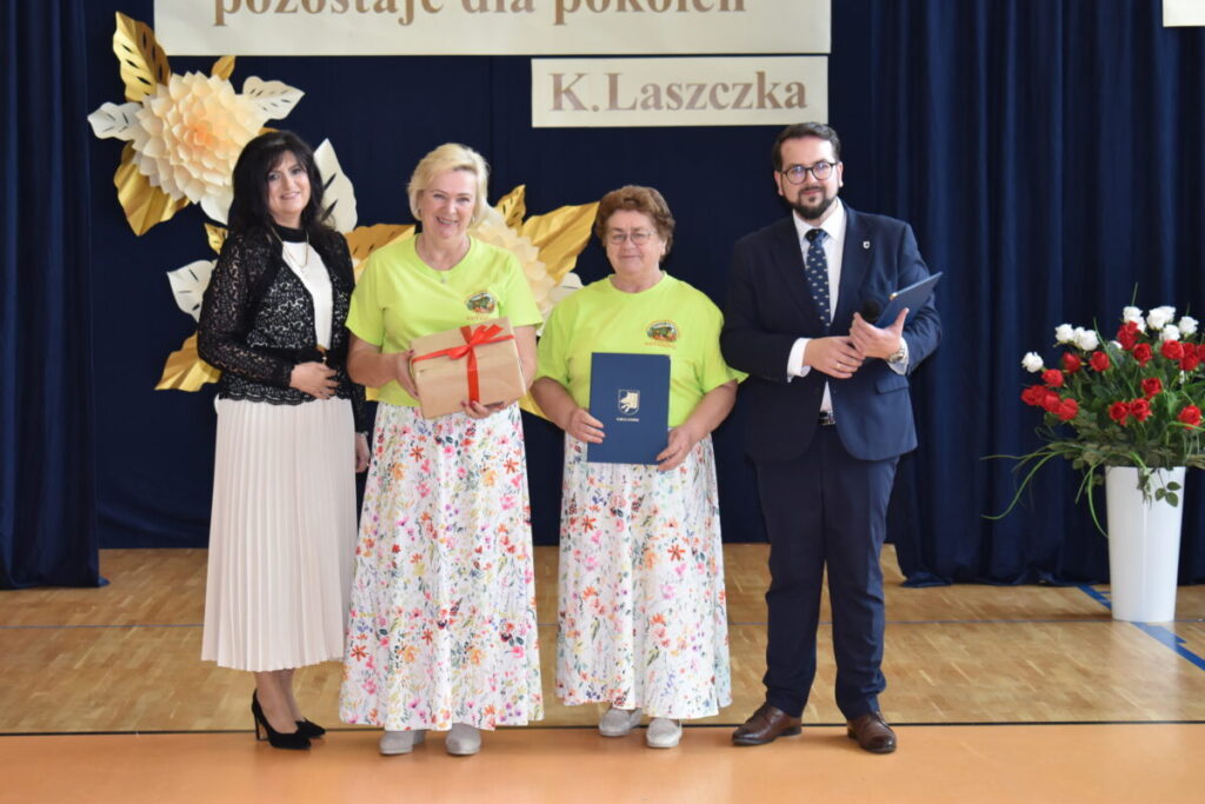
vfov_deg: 16.6
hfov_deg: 24.6
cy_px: 402
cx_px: 602
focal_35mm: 82
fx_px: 2762
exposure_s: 1/60
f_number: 5.6
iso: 800
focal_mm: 55
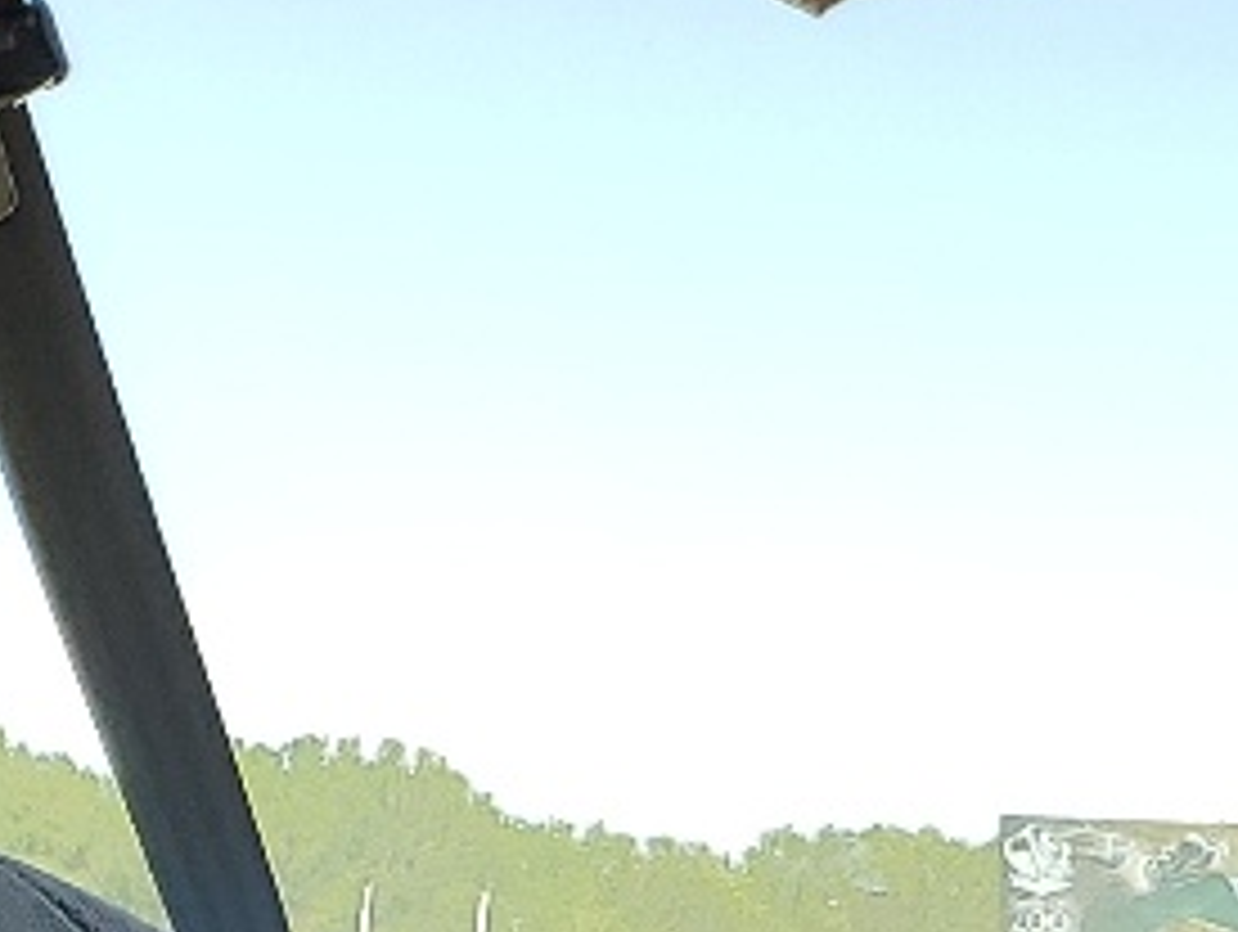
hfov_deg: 12.9
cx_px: 1279
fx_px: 5407
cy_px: 2094
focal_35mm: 151
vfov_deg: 9.0
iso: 50
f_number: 1.5
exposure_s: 1/909
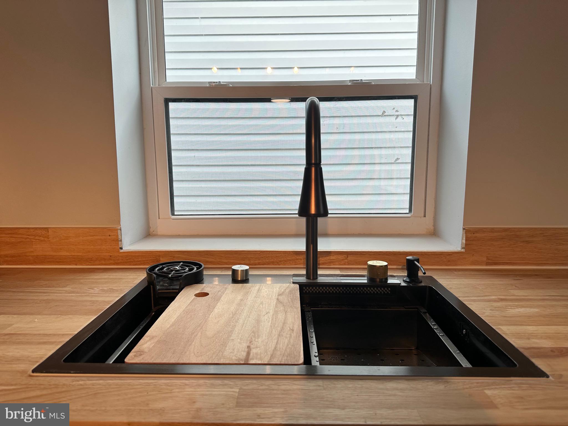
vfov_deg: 56.8
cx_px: 284
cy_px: 213
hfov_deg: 71.6
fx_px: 394
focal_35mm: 24
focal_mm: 6.86
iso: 80
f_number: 1.78
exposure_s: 1/327
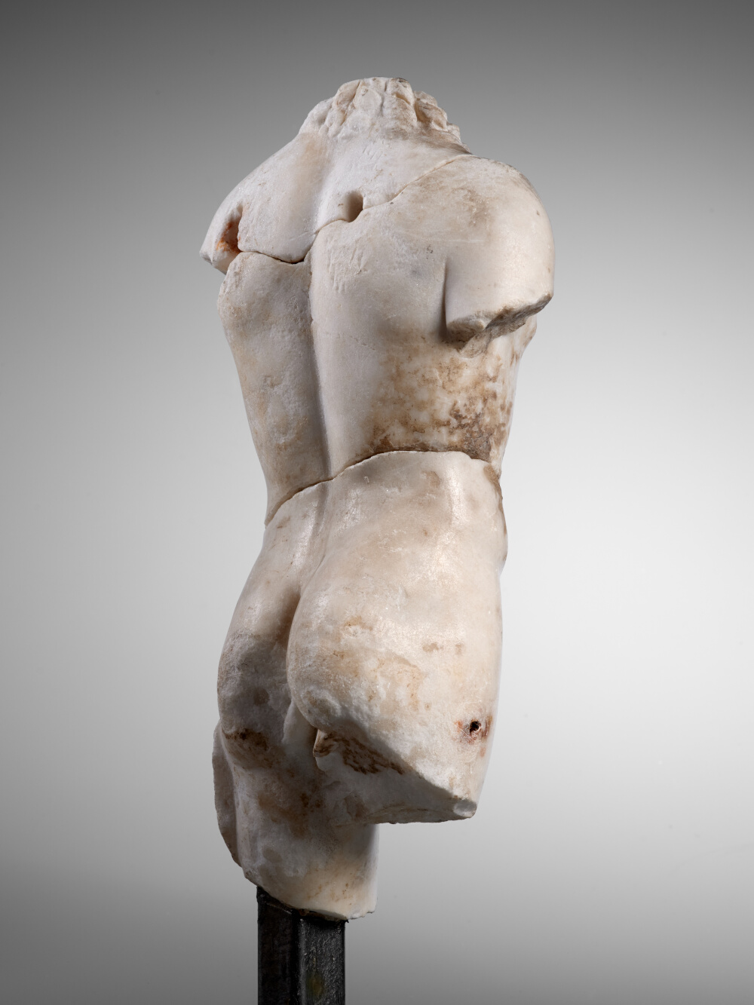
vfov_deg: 30.7
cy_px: 502
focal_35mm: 63
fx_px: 1829
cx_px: 377
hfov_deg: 23.3
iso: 200
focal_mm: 80
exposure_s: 1/60
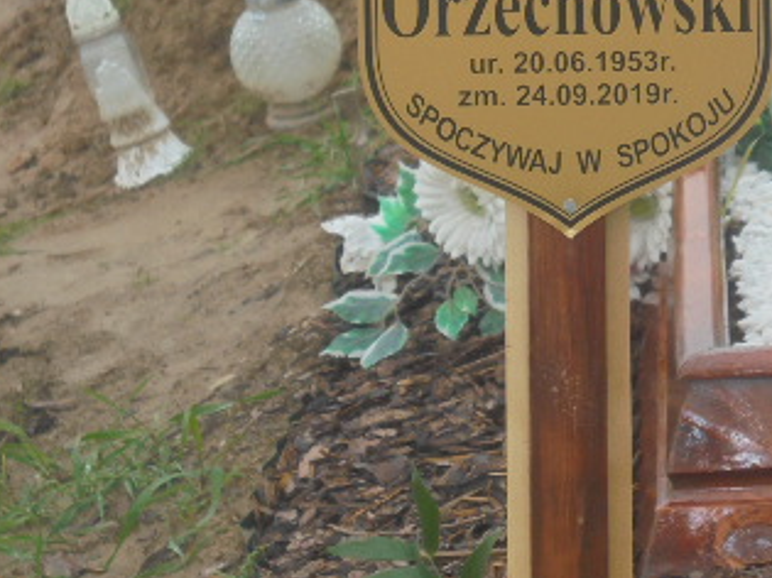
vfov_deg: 7.8
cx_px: 556
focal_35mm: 191
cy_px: 105
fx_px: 4258
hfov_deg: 10.3
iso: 100
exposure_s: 1/125
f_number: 4.7
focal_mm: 16.9
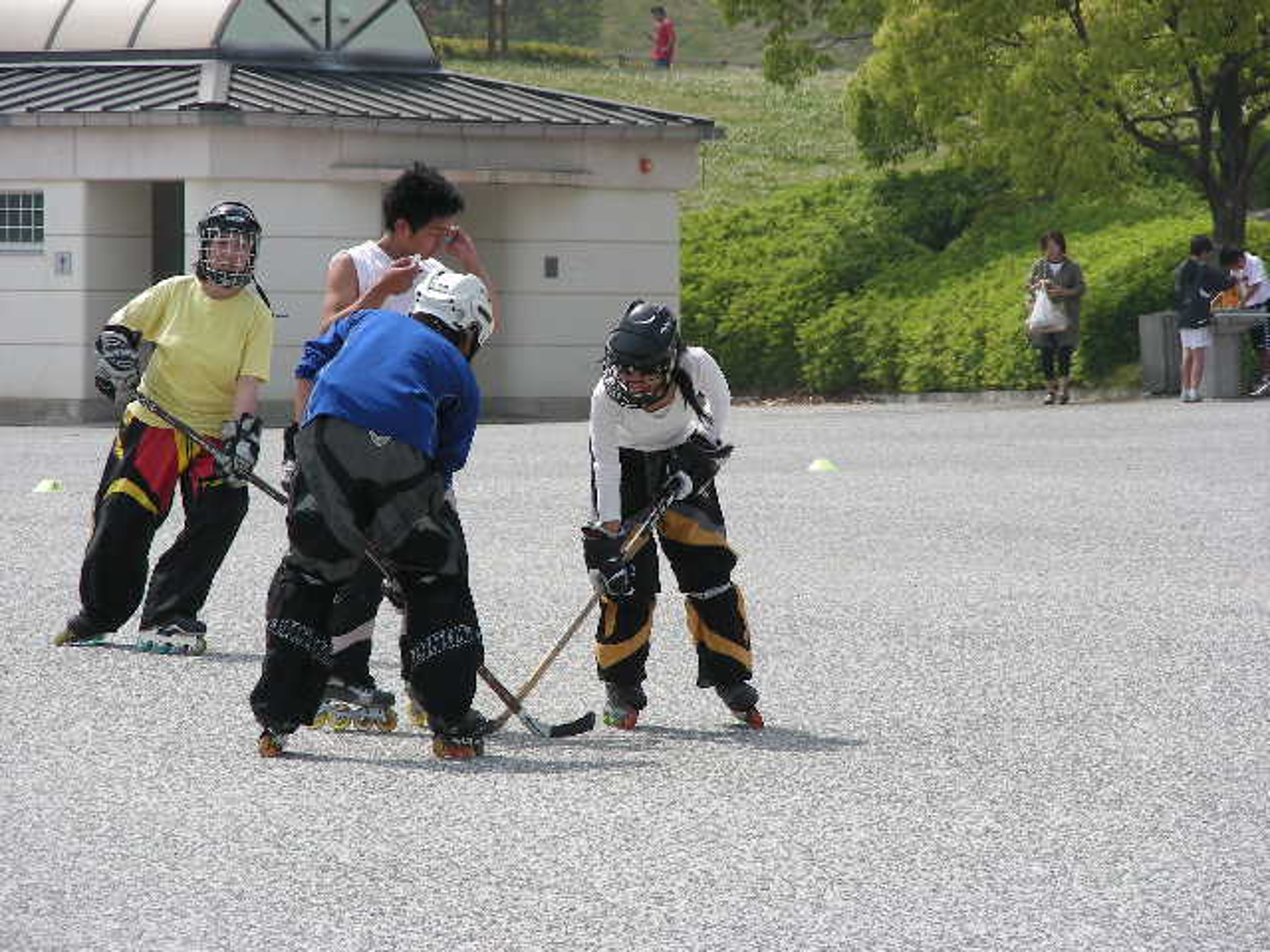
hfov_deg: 8.6
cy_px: 476
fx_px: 8438
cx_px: 635
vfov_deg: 6.5
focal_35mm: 230
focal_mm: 38.3
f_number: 4
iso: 50
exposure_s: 1/359
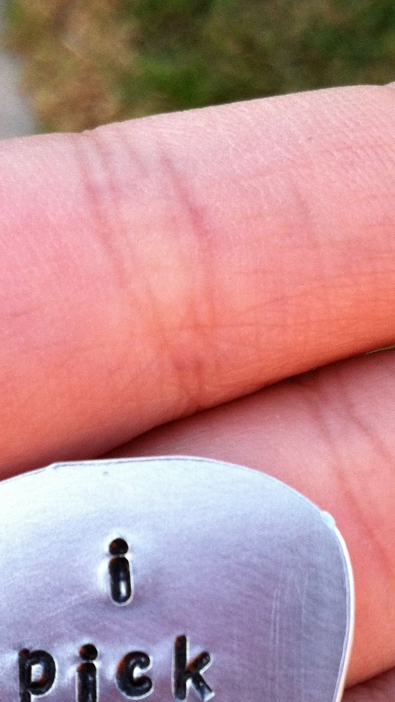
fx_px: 1341
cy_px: 581
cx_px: 203
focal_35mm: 72
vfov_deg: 28.6
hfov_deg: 16.8
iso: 100
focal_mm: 3.85
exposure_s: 1/60
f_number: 2.8
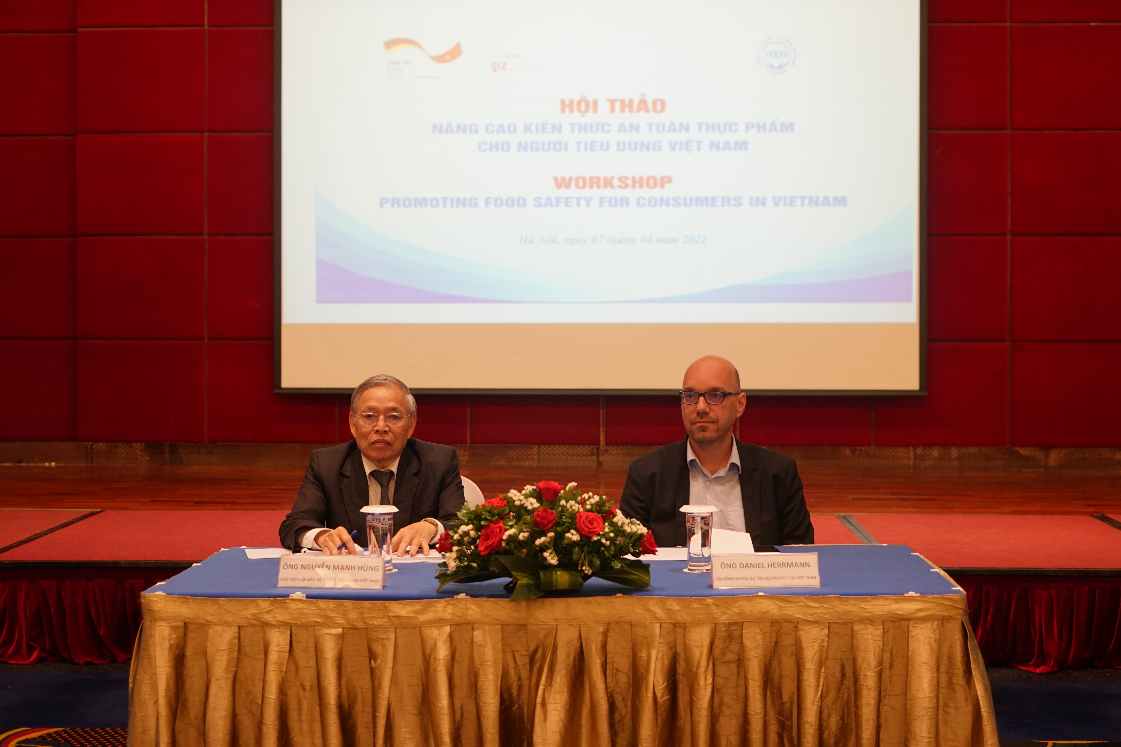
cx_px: 552
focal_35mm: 56
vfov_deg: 24.2
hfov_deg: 35.6
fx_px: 1744
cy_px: 370
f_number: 4.5
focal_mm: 55
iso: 400
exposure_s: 1/25
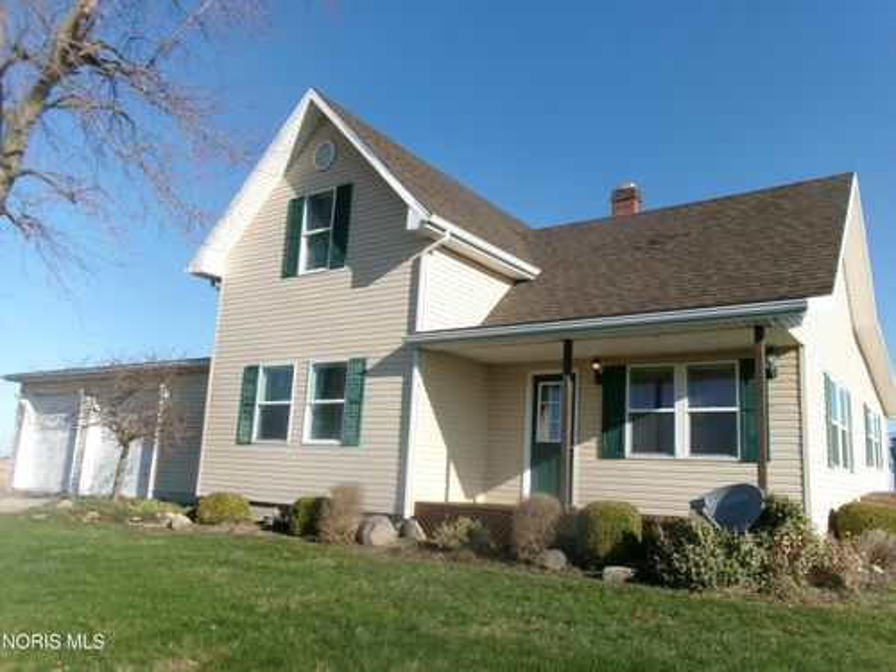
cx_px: 448
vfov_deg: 49.7
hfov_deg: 63.4
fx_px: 725
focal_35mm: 28
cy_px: 336
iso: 100
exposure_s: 1/100
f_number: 10.8
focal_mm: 5.1
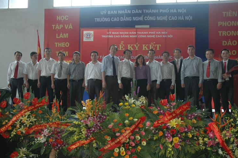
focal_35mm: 39
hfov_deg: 49.6
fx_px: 258
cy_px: 83
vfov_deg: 34.2
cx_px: 115
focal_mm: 24
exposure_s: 1/100
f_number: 5
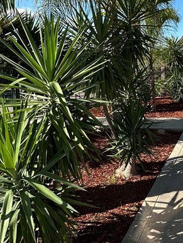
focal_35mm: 37
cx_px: 202
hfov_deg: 33.6
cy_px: 84
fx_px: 260
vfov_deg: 49.3
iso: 50
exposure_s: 1/1221
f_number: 2.2
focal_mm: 2.22
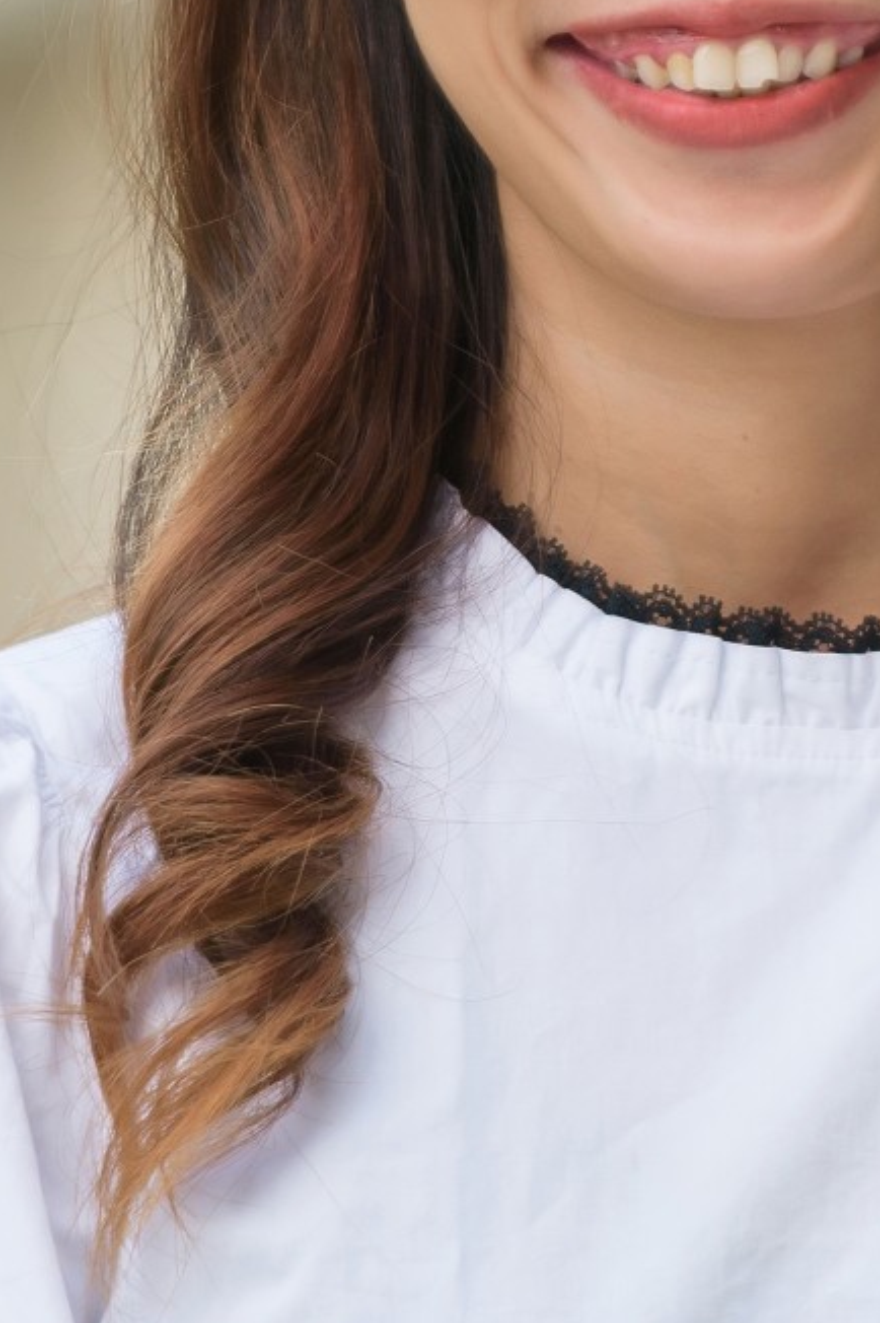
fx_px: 17324
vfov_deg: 4.4
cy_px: 292
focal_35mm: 472
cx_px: 718
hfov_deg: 2.9
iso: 200
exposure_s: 1/500
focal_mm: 190
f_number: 3.2
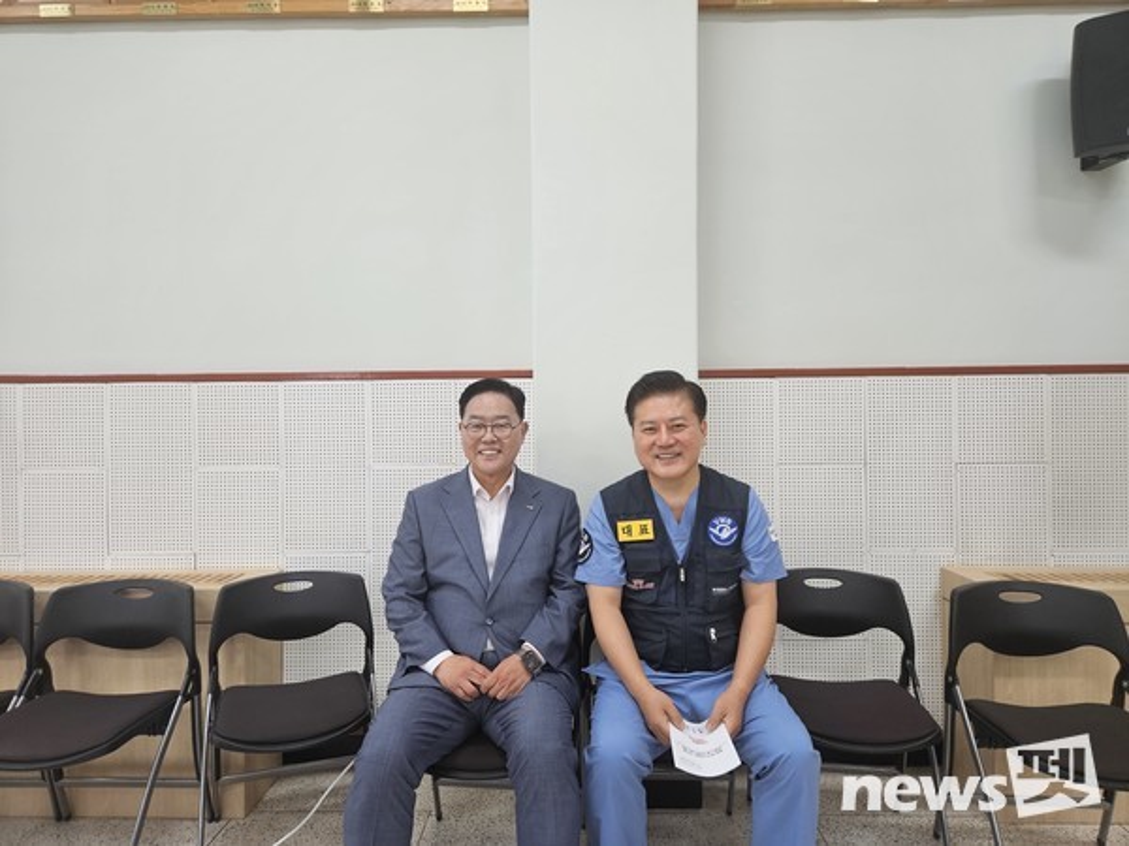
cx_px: 564
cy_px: 423
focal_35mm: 23
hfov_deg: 73.9
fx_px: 750
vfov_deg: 58.9
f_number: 1.8
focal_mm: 5.4
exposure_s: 1/120
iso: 160
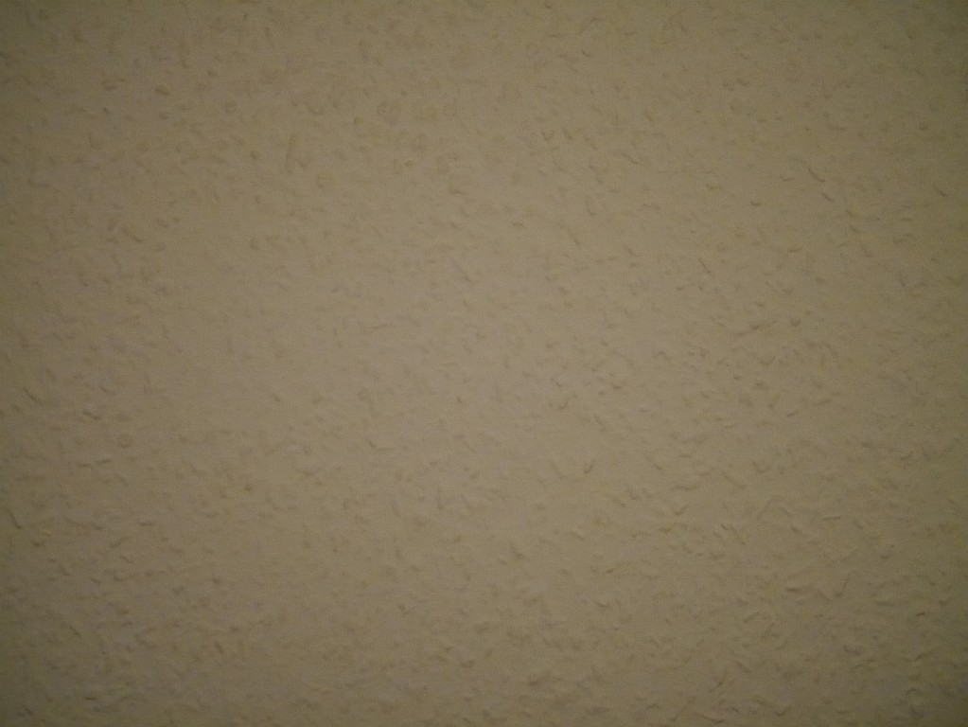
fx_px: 5595
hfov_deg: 9.9
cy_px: 364
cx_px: 484
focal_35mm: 200
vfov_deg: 7.4
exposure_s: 1/40
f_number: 4
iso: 3200
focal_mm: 100
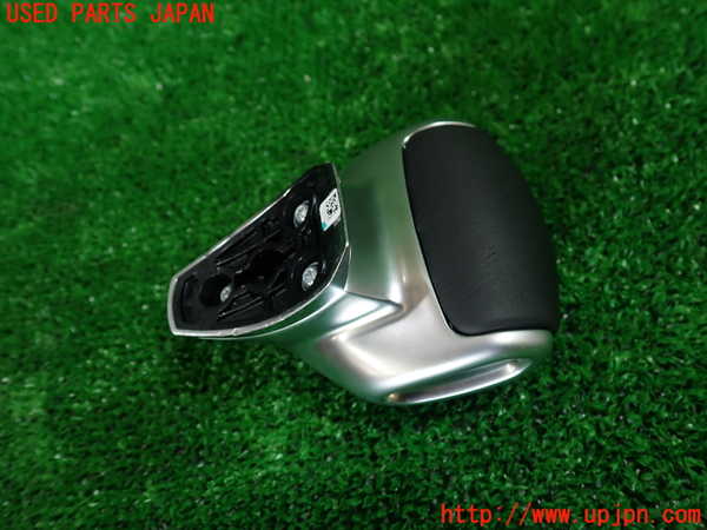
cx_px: 354
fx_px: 613
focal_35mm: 30
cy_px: 265
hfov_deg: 60.0
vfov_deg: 46.8
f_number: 2.3
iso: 200
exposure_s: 1/60
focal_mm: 5.4
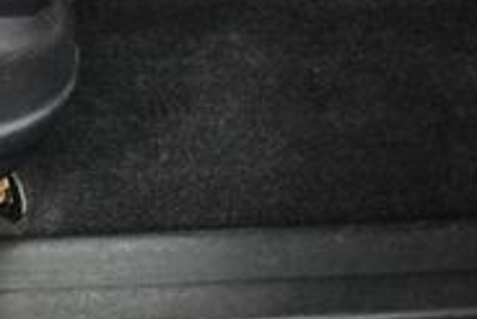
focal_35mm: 125
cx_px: -91
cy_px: 226
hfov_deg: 15.8
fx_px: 1658
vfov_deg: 11.0
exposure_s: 1/125
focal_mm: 18
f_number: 3.5
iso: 3200
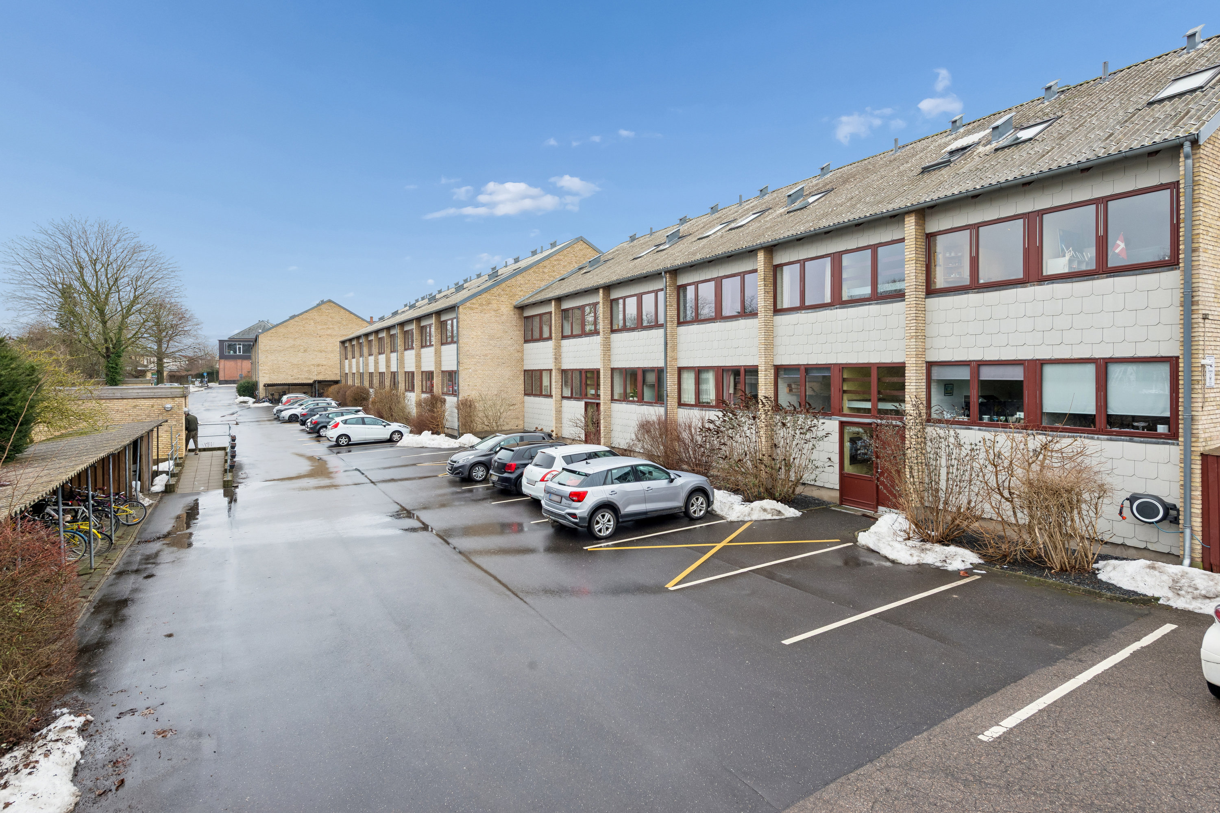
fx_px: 610
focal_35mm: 18
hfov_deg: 90.0
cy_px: 406
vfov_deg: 67.4
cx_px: 610
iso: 200
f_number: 10
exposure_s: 1/60
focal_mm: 18
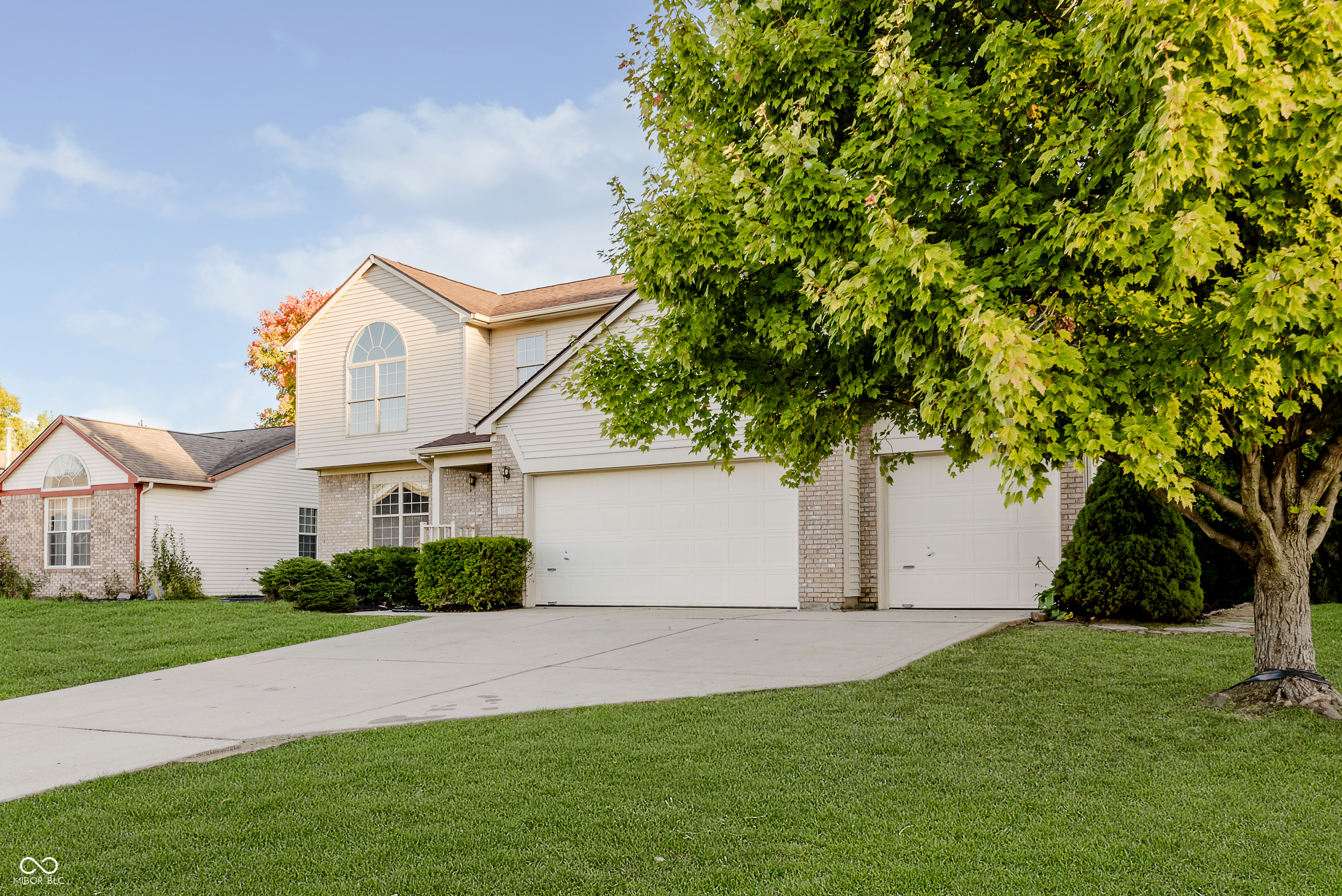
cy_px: 448
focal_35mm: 26
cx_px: 671
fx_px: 970
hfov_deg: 69.4
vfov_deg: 49.6
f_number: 5.6
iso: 320
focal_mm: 26
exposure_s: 1/640
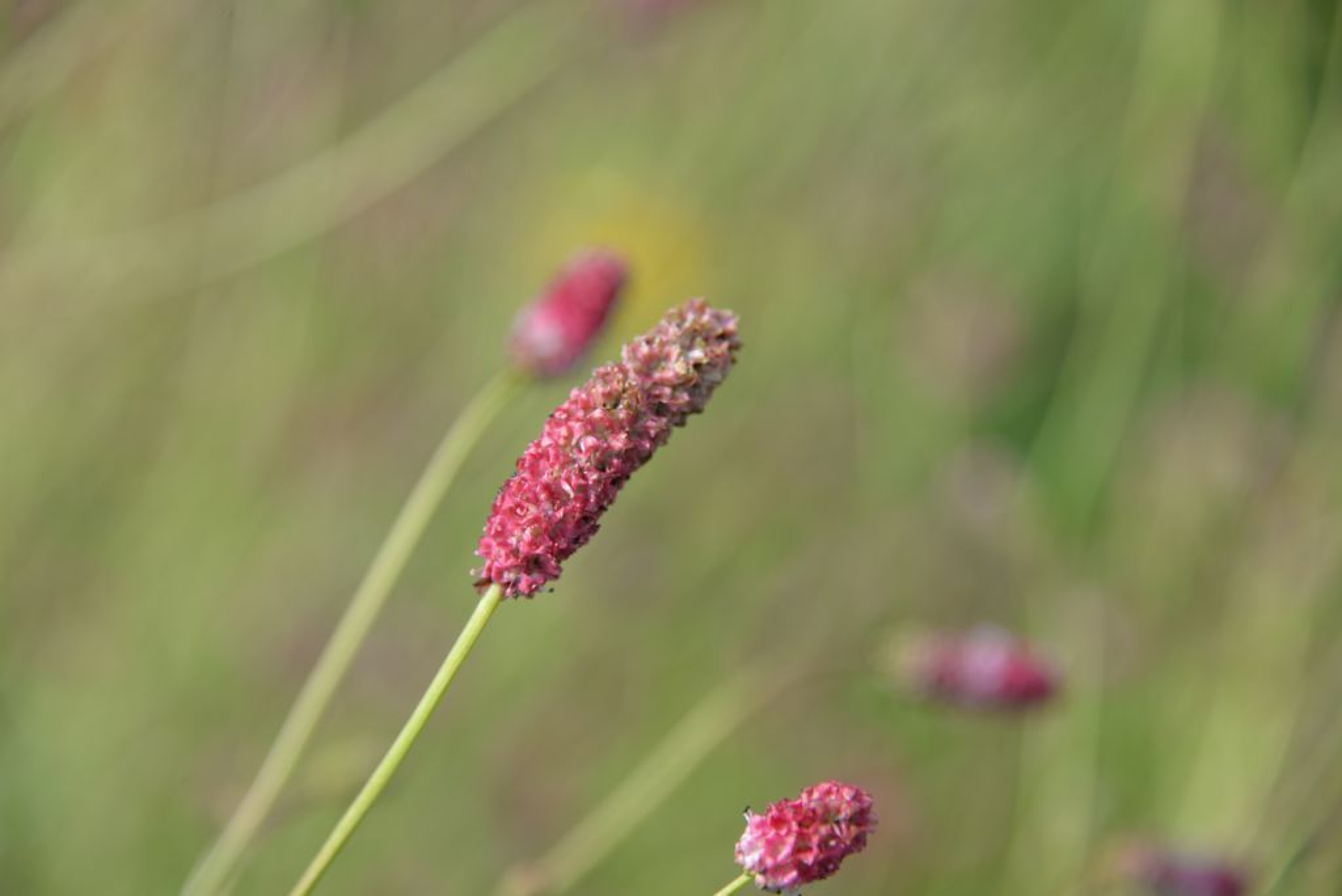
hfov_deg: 12.1
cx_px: 671
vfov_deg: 8.1
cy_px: 448
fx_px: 6341
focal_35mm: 170
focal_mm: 170
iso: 100
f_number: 5.6
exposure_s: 1/320
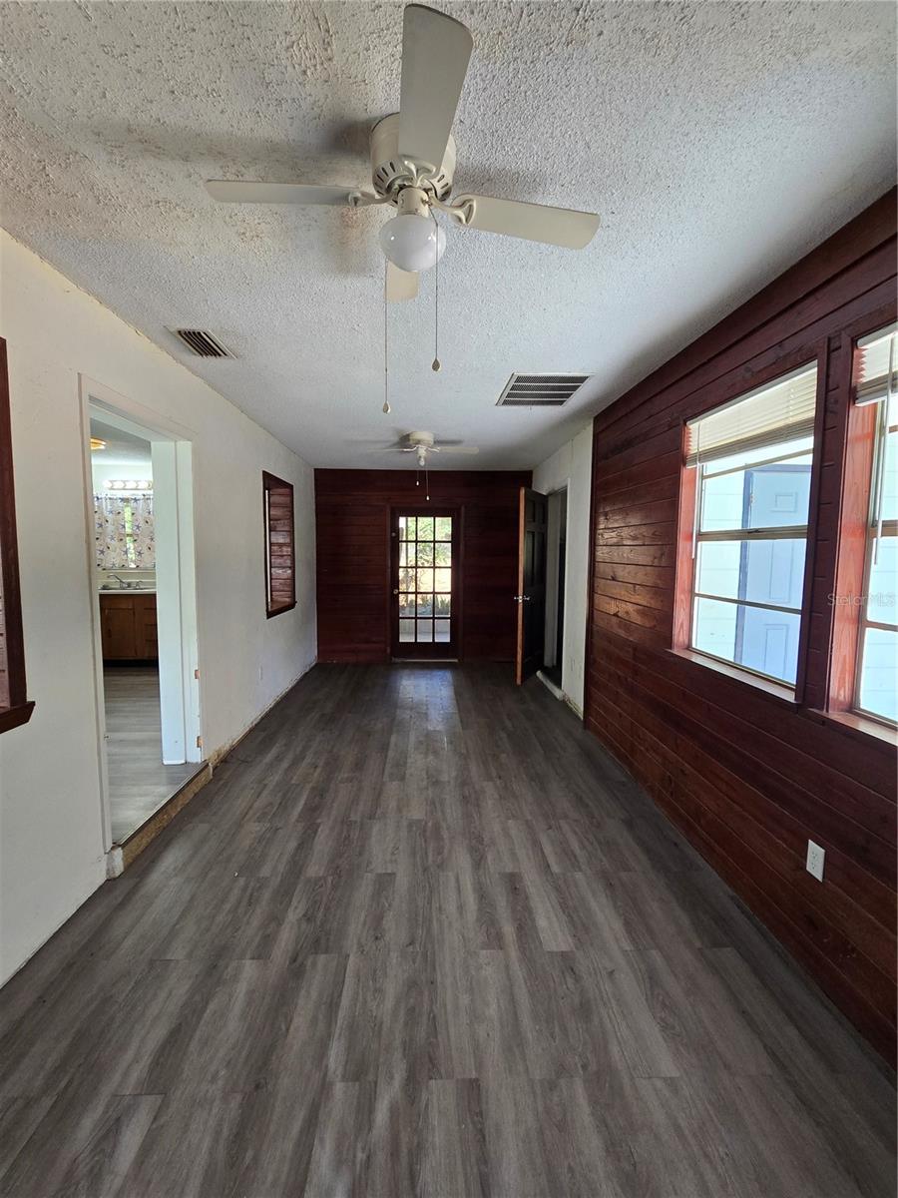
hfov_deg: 89.9
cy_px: 599
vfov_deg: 106.2
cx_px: 449
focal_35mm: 13
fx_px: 450
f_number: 2.2
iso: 100
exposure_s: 1/60
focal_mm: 2.2
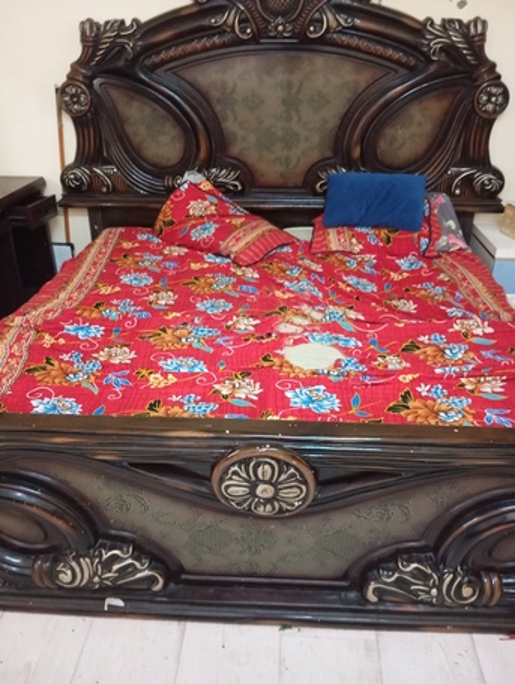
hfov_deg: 49.8
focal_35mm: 28
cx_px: 258
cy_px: 342
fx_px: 554
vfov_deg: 63.4
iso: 4397
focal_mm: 4.22
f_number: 1.8
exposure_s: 1/20
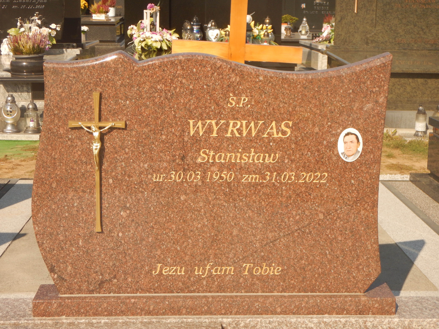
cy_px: 164
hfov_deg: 31.7
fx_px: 774
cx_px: 220
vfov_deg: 24.0
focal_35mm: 61
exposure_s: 1/800
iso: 125
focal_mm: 11
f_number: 4.4
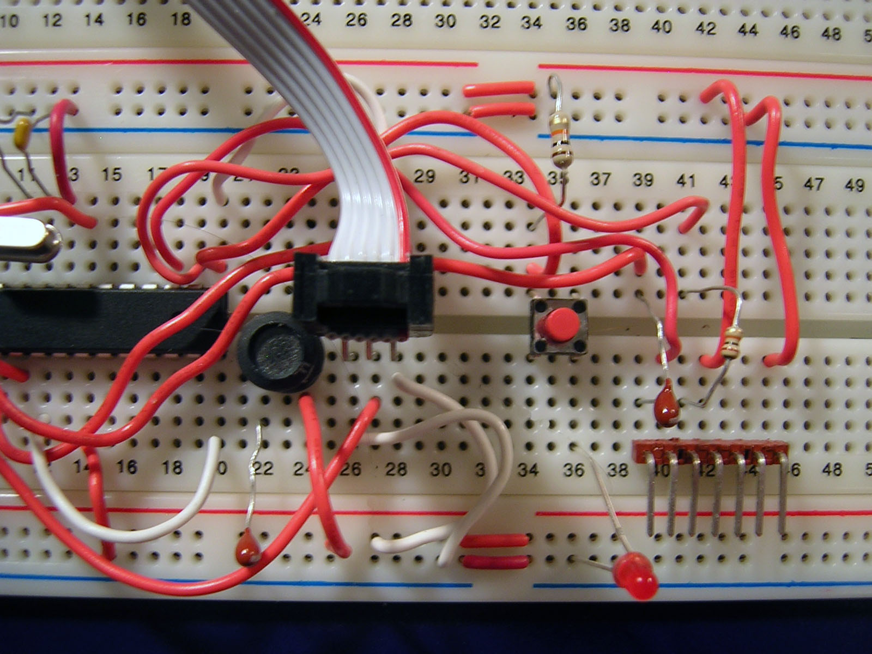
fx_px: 907
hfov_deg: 51.4
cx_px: 436
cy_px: 327
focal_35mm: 36
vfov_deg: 39.7
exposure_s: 1/3.5
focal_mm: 4.7
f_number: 2.6
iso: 113
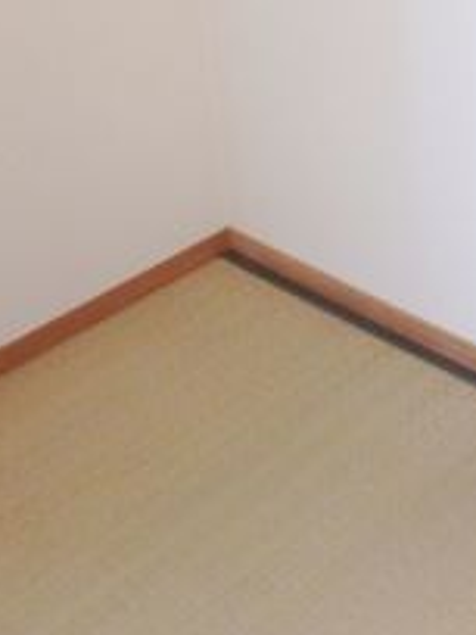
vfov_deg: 25.2
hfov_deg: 20.3
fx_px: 1210
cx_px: 622
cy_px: -202
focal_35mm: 66
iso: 200
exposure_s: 1/40
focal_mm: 3.7
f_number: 3.5
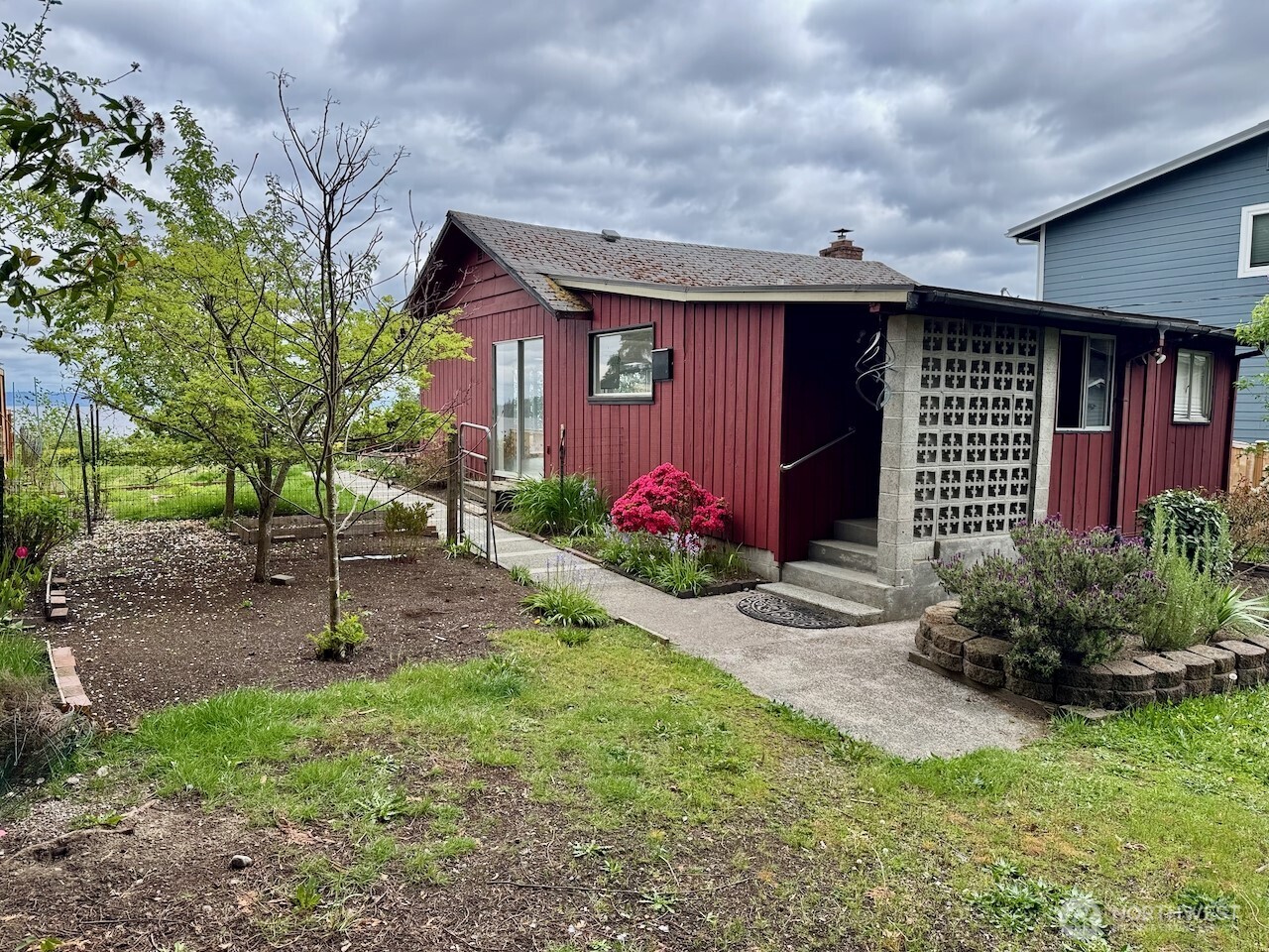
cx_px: 634
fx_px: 880
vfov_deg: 56.8
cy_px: 476
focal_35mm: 24
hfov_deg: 71.6
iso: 80
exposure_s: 1/1151
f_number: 1.78
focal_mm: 6.76
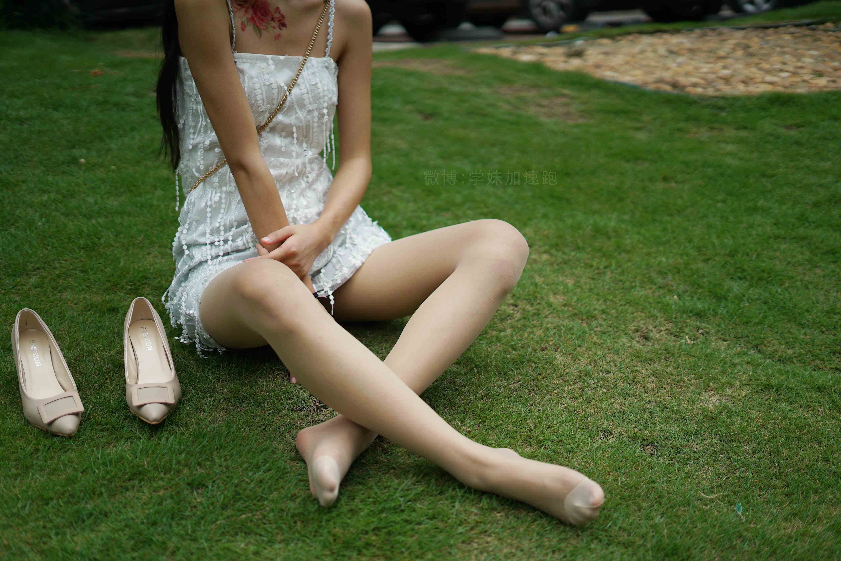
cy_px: 280
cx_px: 420
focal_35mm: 50
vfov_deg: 27.0
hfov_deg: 39.6
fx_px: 1169
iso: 200
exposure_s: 1/8000
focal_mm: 50
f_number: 1.8
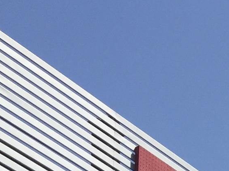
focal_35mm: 169
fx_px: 1118
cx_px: 561
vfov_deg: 8.0
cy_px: 437
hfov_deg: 10.1
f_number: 2.2
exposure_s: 1/2326
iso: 32
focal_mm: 4.15
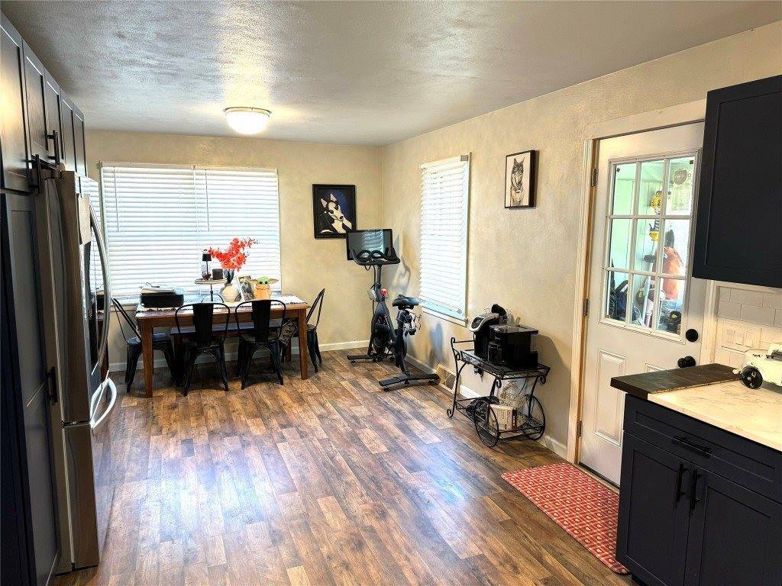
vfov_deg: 56.8
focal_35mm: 24
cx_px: 391
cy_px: 293
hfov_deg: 71.6
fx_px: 542
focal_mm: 6.76
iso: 125
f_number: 1.78
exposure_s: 1/60
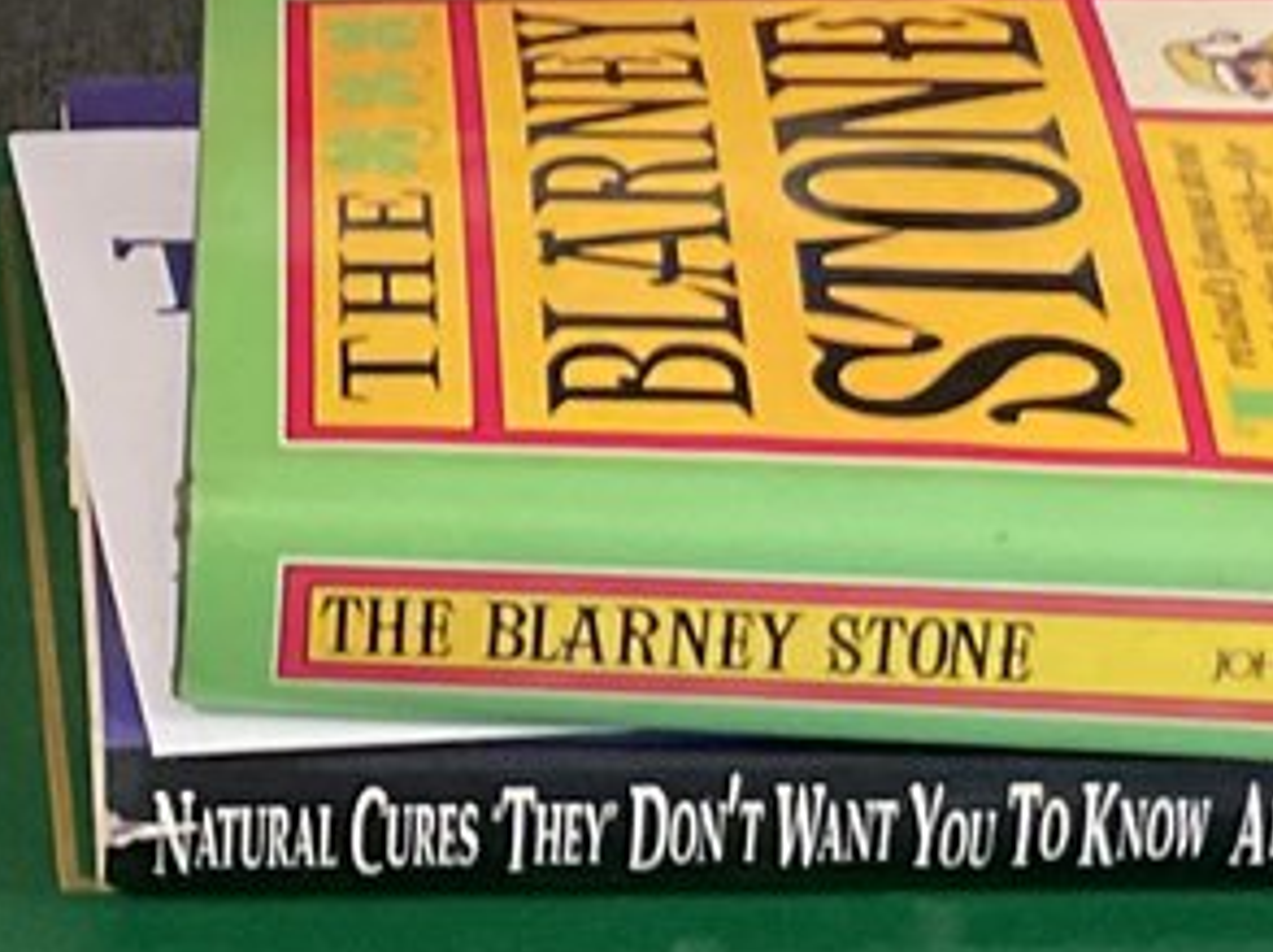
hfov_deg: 13.1
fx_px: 5509
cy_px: -11
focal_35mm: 150
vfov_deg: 9.8
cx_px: 298
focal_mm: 3
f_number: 1.8
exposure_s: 1/40
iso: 250
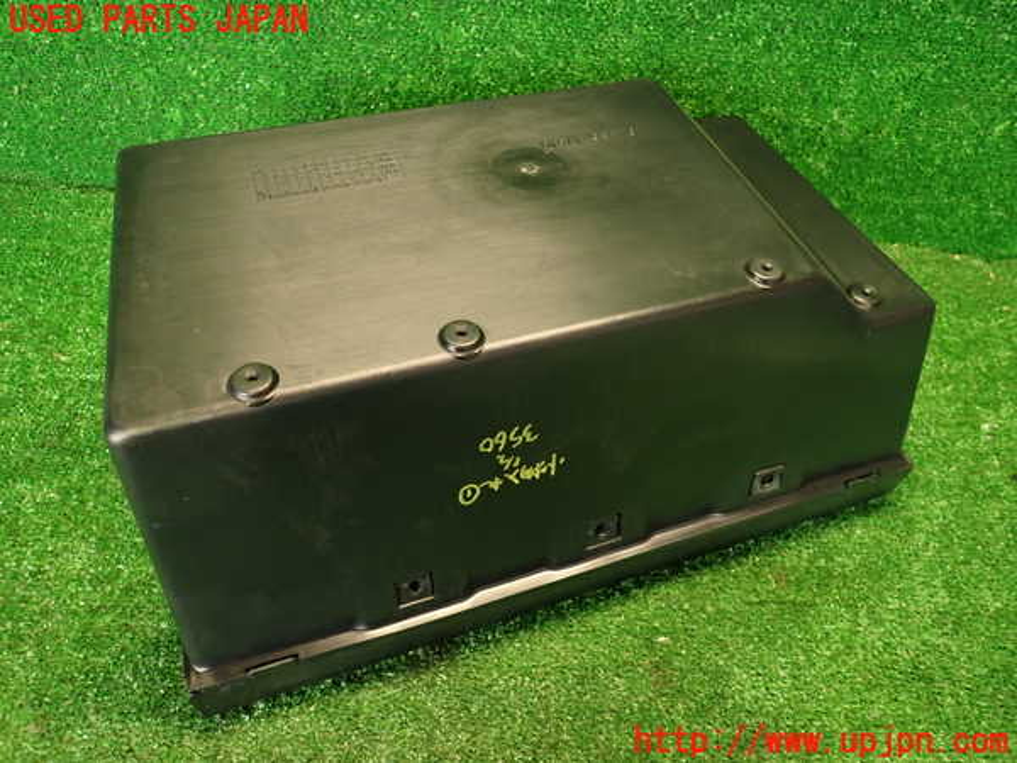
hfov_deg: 69.4
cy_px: 382
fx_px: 734
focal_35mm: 25
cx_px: 508
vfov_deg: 54.9
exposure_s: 1/30
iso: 400
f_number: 2
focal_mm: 4.5
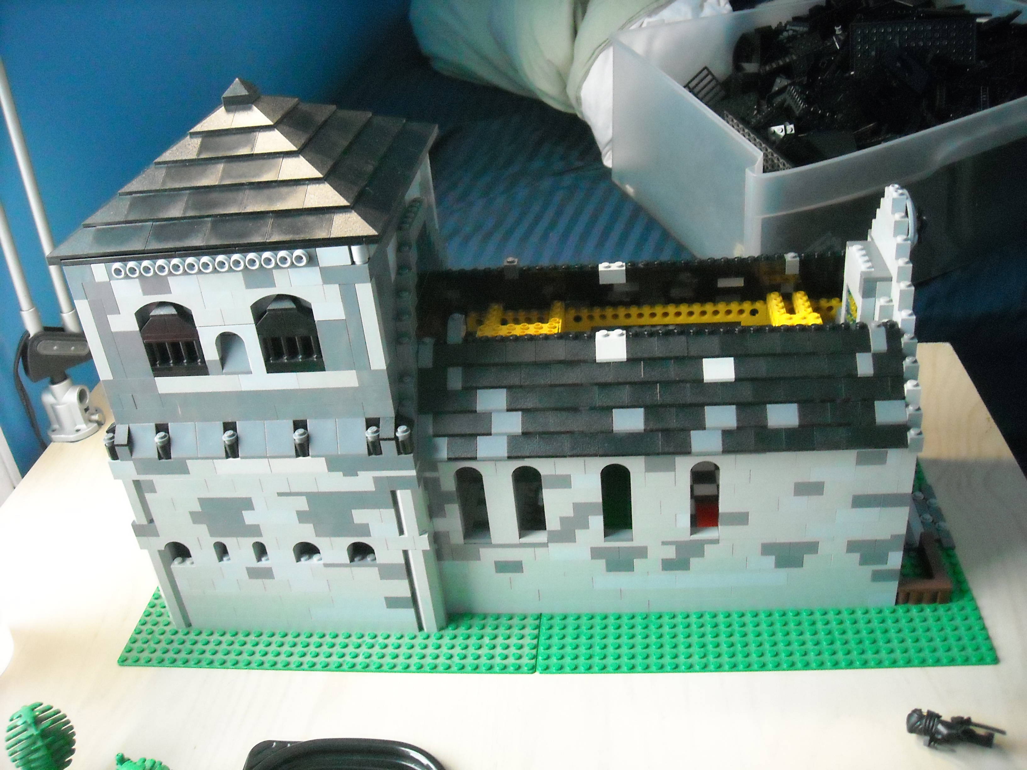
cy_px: 385
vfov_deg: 40.7
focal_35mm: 35
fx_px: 1038
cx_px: 514
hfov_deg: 52.6
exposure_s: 1/100
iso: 800
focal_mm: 5.7
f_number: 2.8
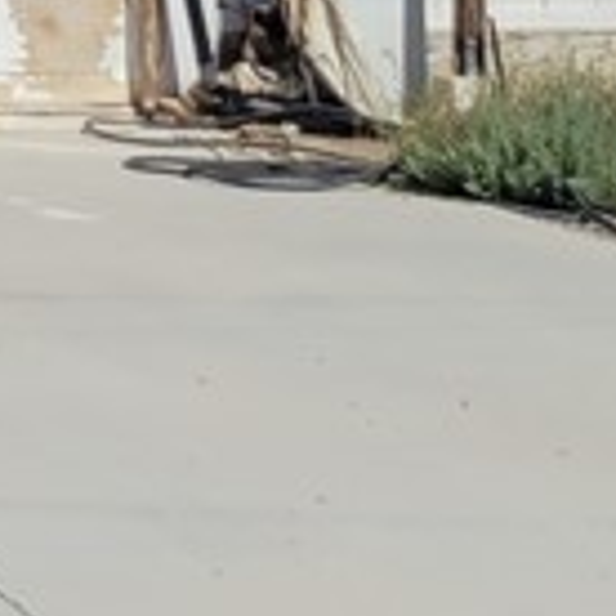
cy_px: -348
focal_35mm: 170
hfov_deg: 9.4
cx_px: -741
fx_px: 3423
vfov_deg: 9.9
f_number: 1.8
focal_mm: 5.4
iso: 40
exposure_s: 1/5243
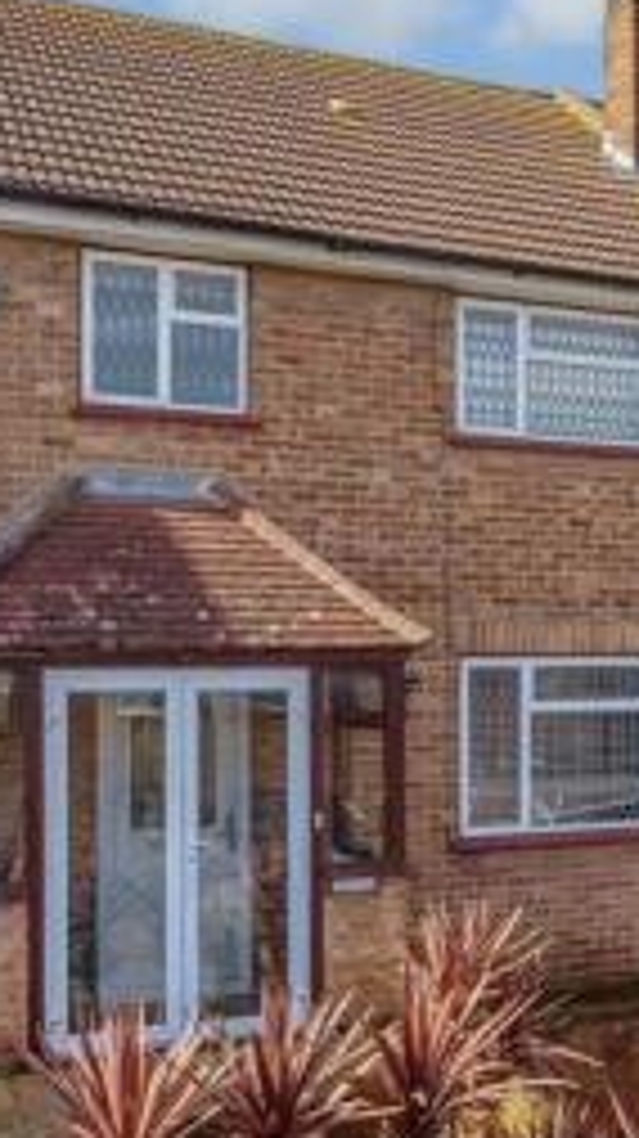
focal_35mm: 38
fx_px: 1147
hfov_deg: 30.8
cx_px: 439
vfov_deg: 51.6
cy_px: 780
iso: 400
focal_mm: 14
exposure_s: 1/250
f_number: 8
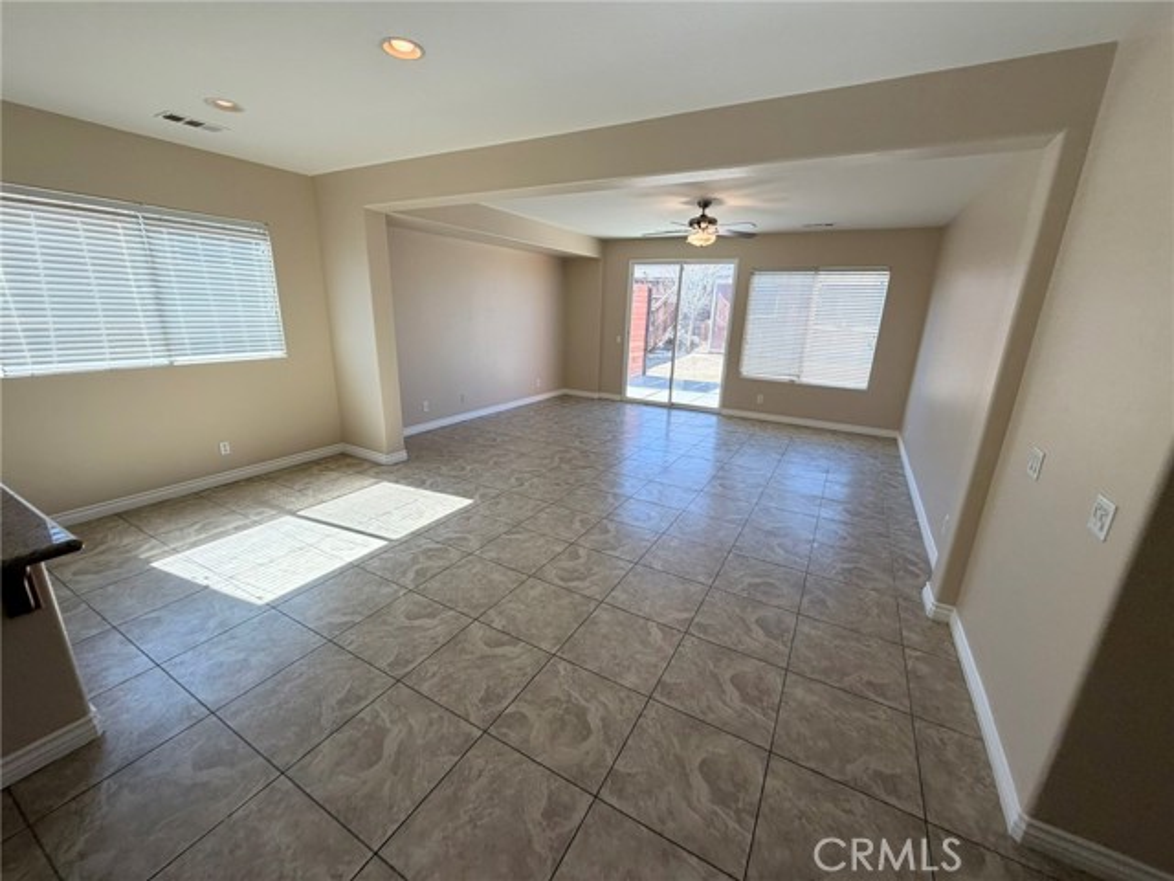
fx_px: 475
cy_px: 440
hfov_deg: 102.1
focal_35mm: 14
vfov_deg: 85.7
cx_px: 587
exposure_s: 1/120
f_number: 2.2
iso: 50
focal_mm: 2.22
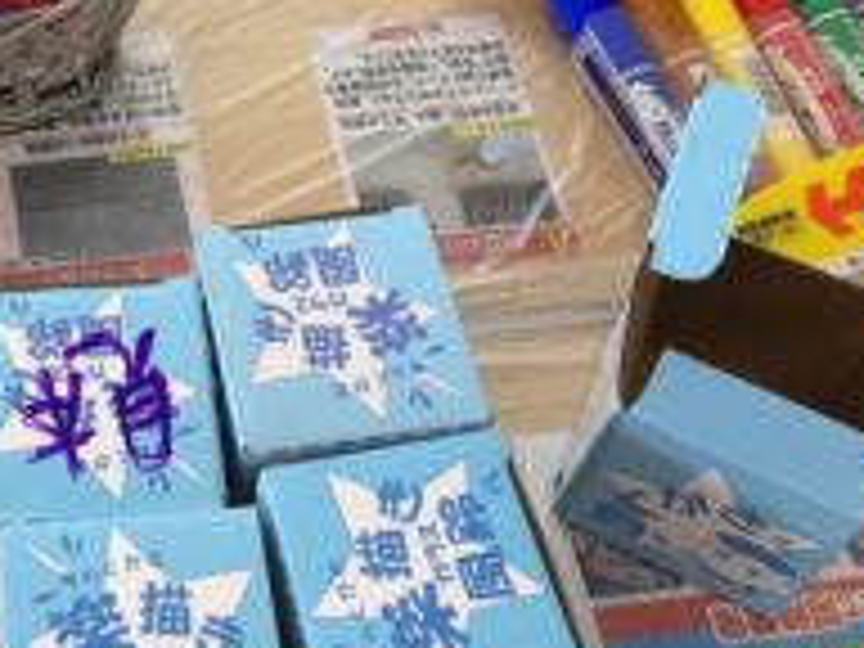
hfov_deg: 27.4
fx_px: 1697
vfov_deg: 20.6
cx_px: 72
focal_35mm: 68
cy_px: -72
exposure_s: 1/120
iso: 40
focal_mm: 4.15
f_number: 2.2
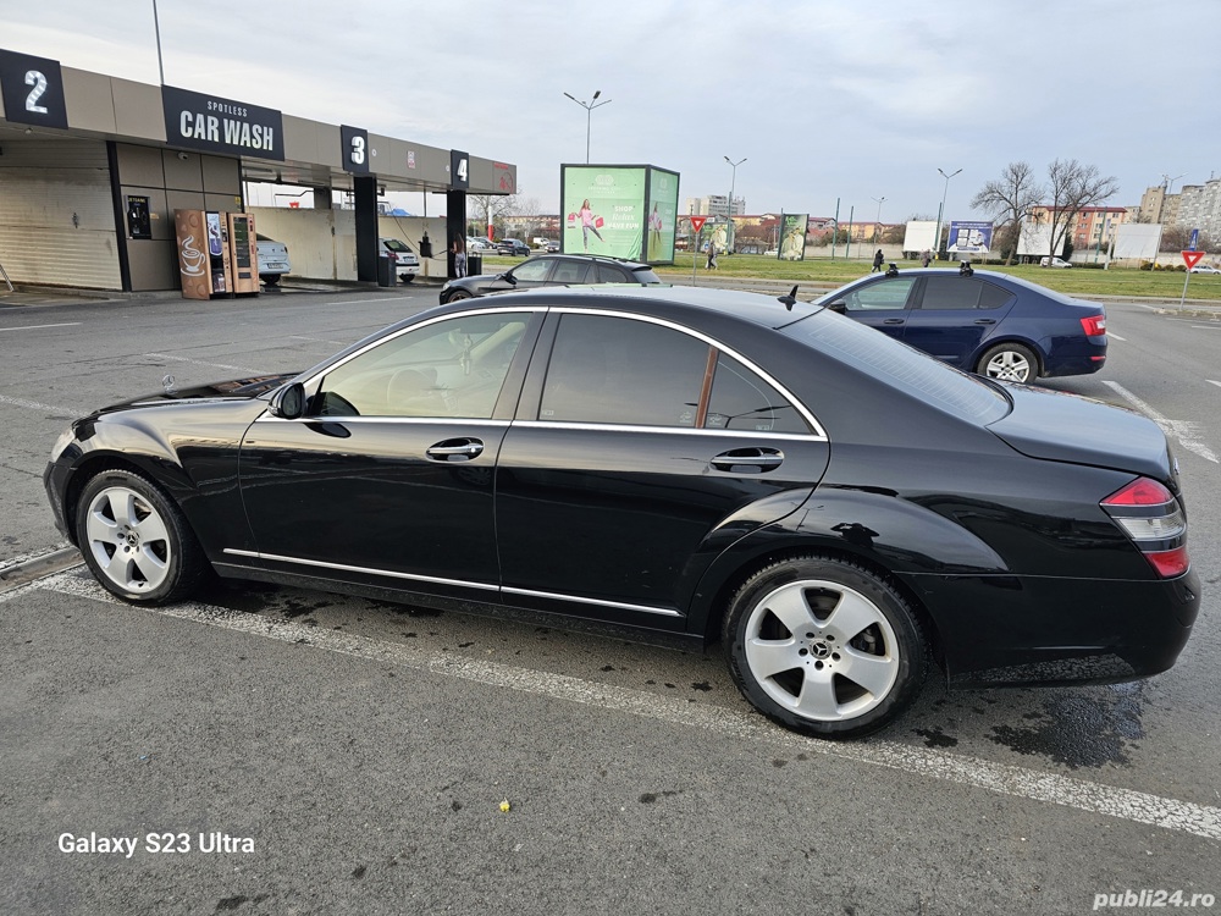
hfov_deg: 73.9
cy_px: 458
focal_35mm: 23
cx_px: 610
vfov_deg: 58.9
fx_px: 811
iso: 50
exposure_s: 1/100
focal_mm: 6.3
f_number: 1.7
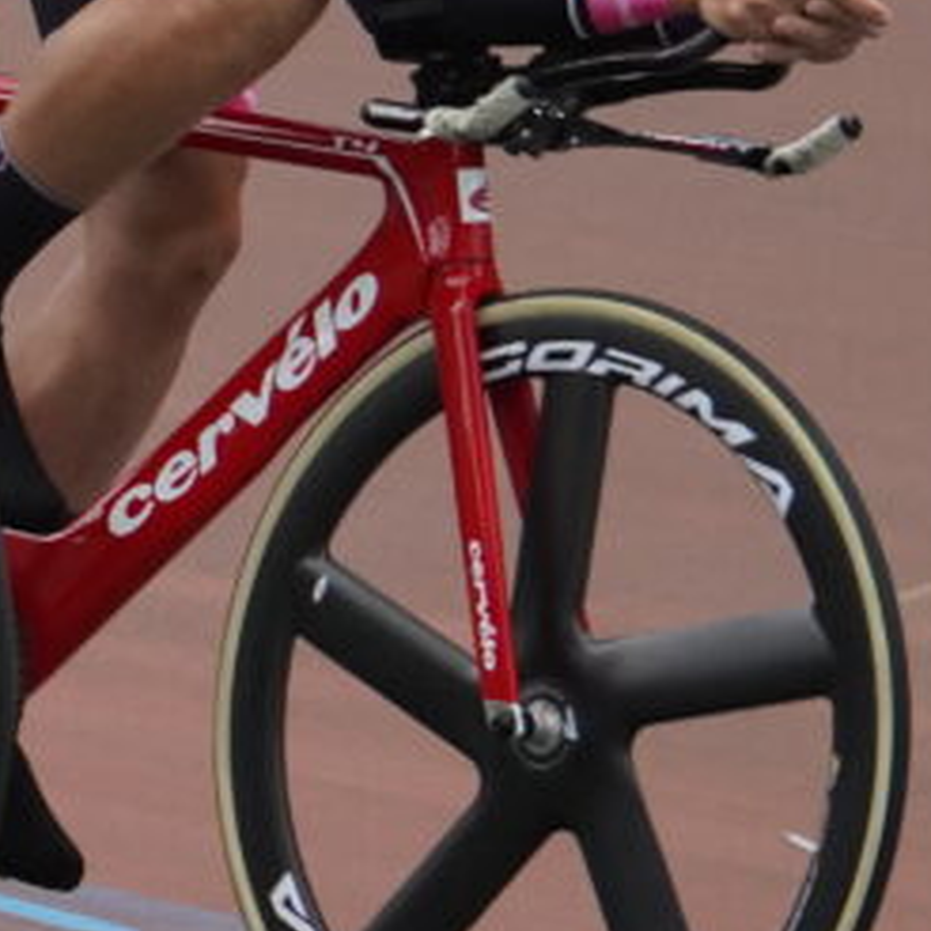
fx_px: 11289
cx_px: -284
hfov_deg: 4.7
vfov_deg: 4.7
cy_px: -157
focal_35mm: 371
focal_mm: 70
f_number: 5
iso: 2500
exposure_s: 1/3200
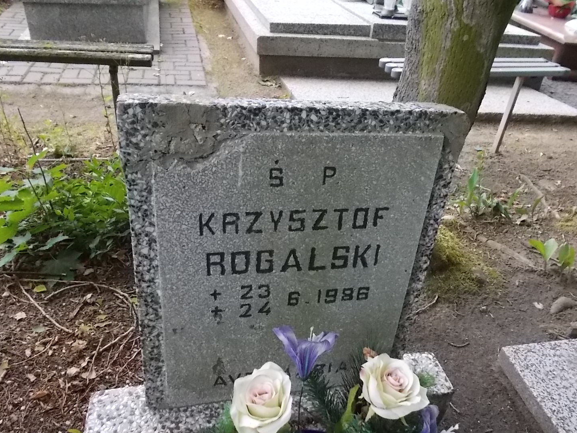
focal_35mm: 29
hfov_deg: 61.6
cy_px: 240
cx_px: 299
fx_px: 483
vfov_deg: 48.2
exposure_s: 1/80
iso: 400
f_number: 8
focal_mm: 4.6
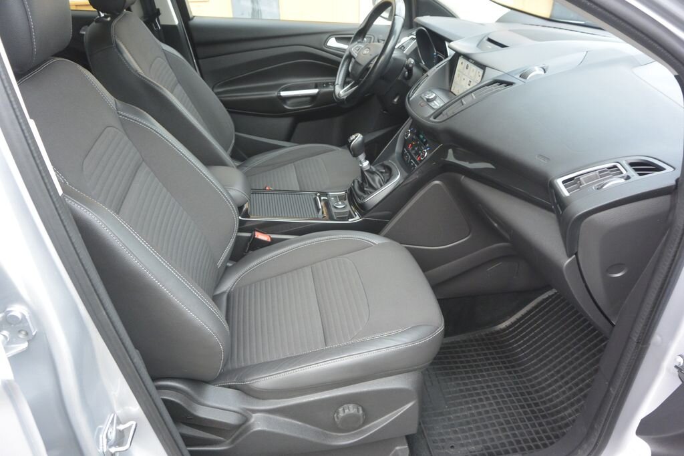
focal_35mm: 27
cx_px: 342
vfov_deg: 47.9
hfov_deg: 67.4
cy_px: 228
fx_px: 513
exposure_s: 1/60
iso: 400
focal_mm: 10
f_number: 3.5
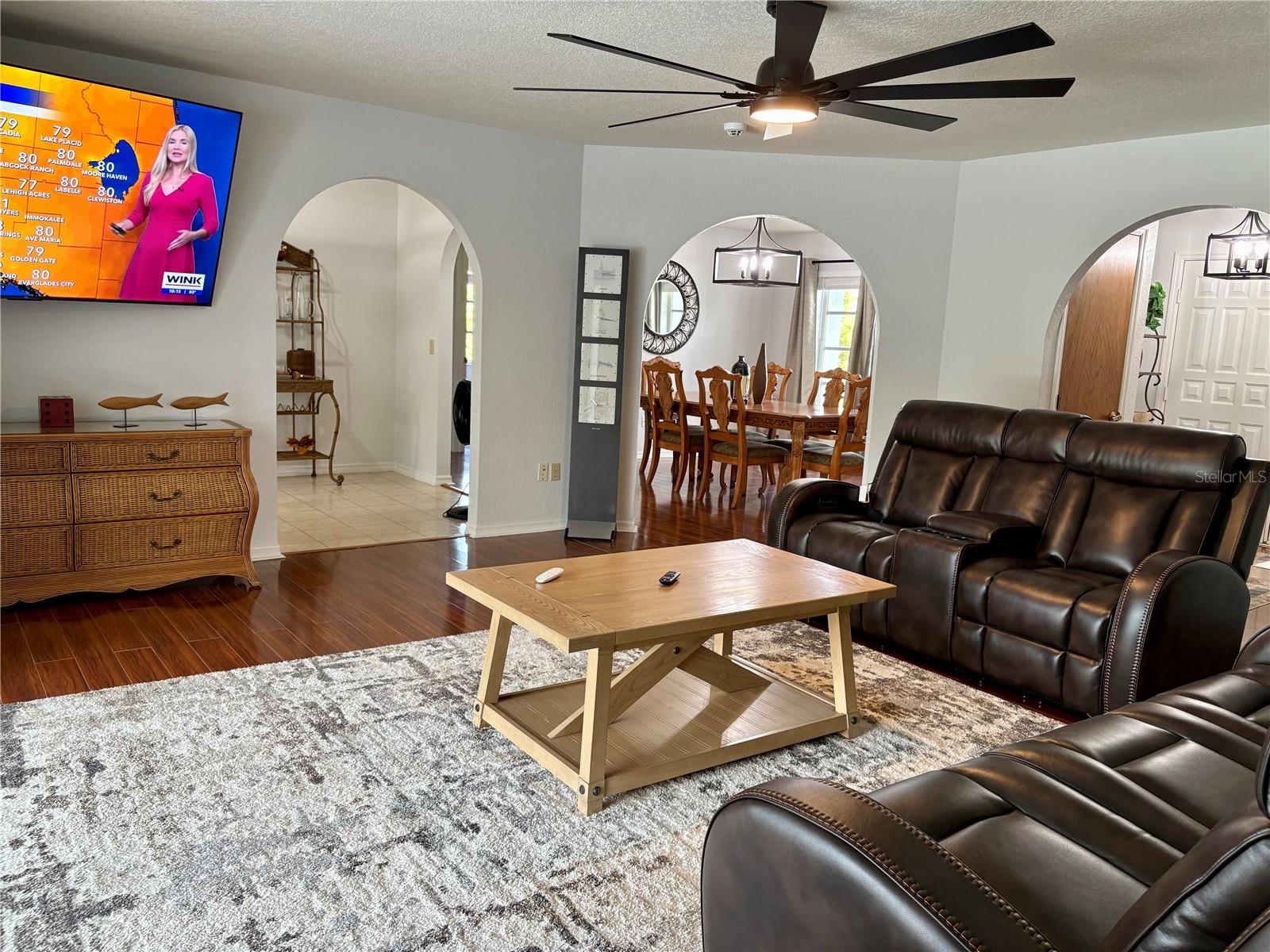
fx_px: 954
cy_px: 476
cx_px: 635
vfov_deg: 53.1
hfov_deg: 67.3
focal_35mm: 26
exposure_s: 1/60
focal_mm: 5.96
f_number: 1.6
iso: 125
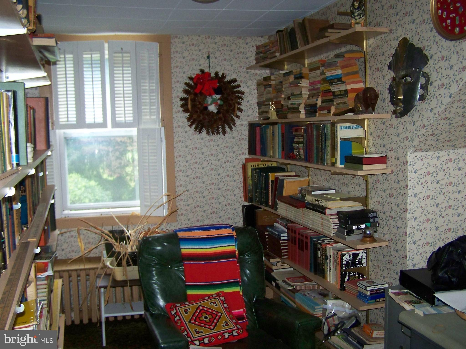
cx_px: 233
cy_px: 174
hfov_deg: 49.0
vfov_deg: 37.7
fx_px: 512
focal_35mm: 38
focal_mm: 6.3
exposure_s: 1/30
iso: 200
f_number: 2.8
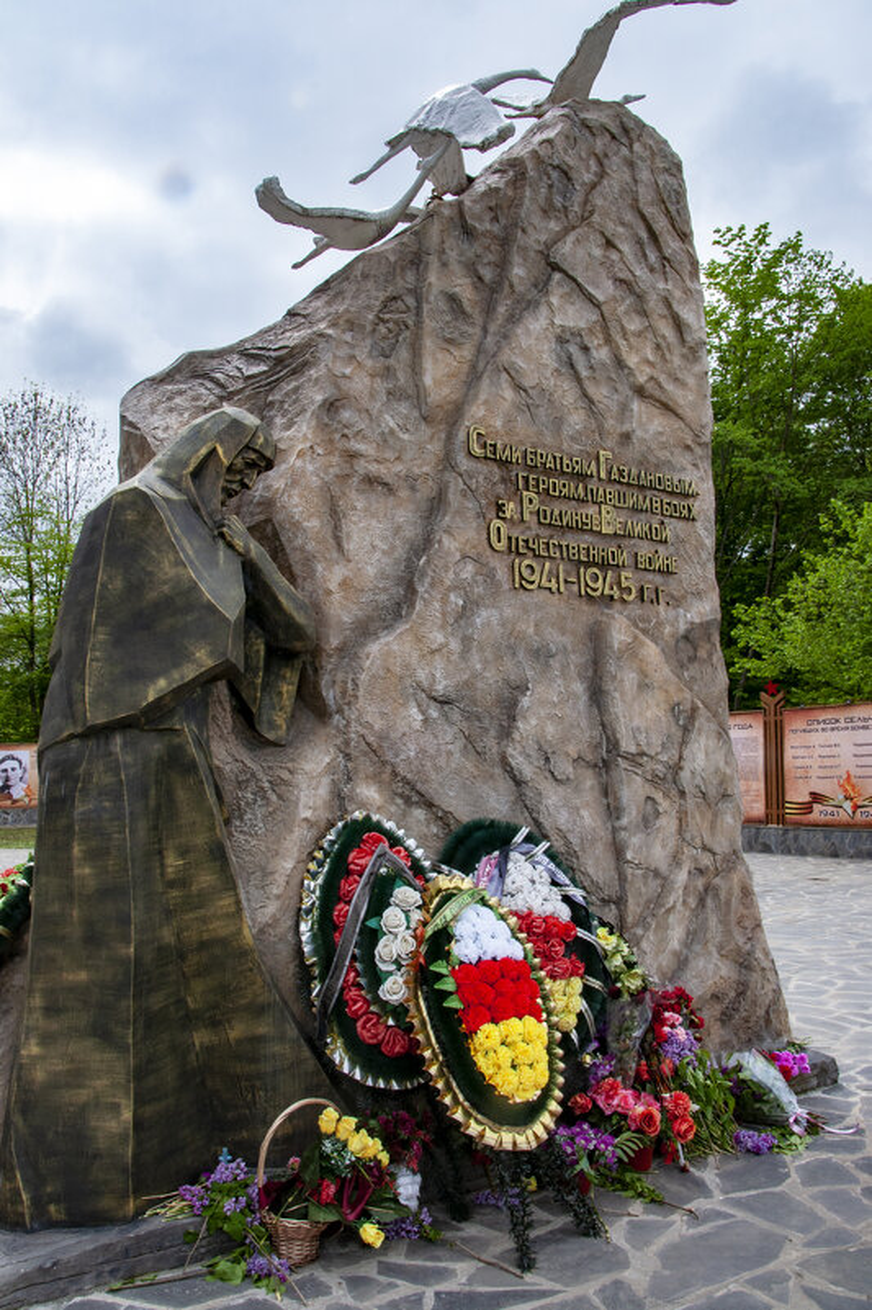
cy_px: 655
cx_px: 436
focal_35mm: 27
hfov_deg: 47.9
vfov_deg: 67.4
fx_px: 982
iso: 640
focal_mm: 18
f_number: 18
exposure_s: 1/320
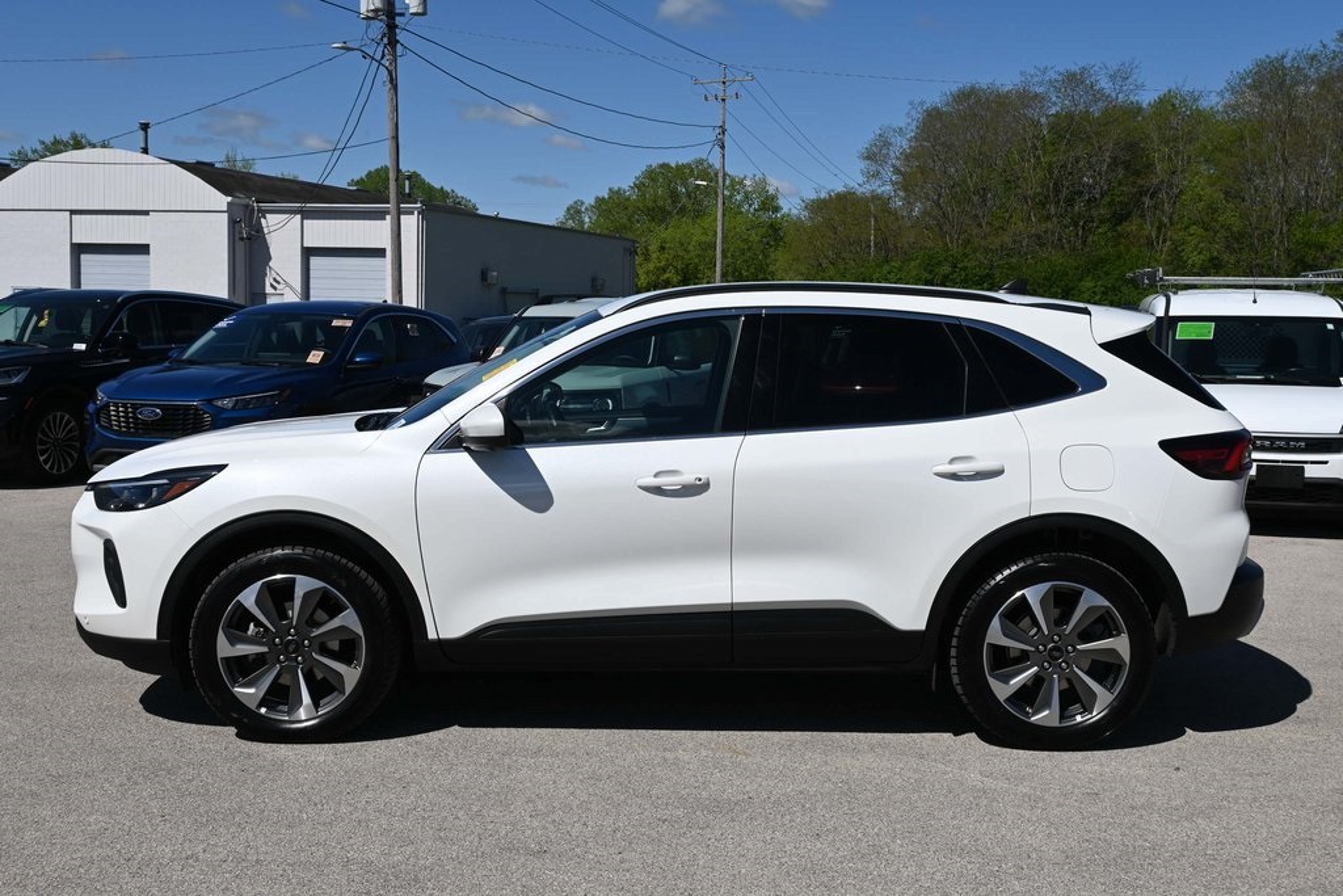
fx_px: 1455
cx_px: 672
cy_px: 448
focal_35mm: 39
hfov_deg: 49.5
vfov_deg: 34.2
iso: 100
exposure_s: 1/640
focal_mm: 26
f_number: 9
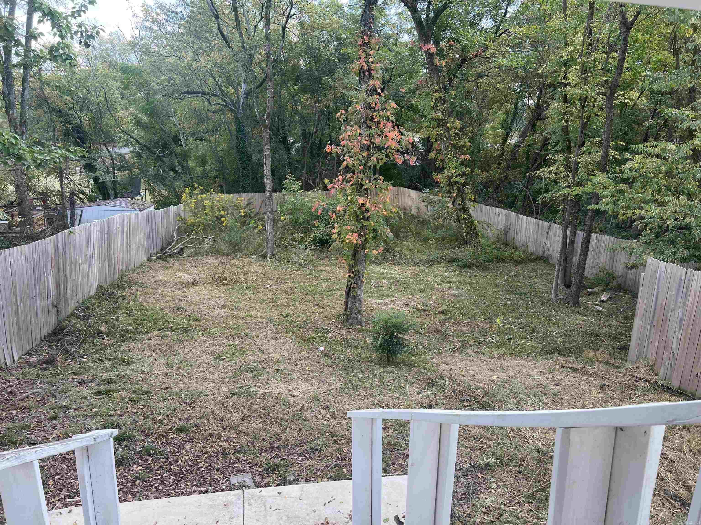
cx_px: 350
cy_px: 262
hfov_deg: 67.3
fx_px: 527
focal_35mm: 26
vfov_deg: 53.1
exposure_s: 1/210
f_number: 1.5
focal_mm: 5.7
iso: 40
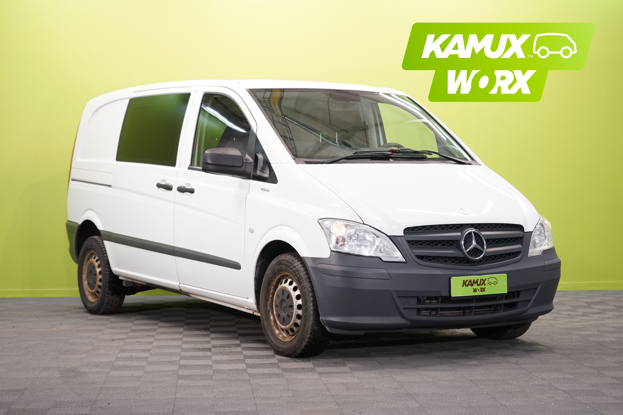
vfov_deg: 19.5
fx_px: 1211
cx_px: 312
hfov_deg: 28.8
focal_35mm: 70
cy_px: 208
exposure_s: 1/125
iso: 2000
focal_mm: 70
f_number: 5.6
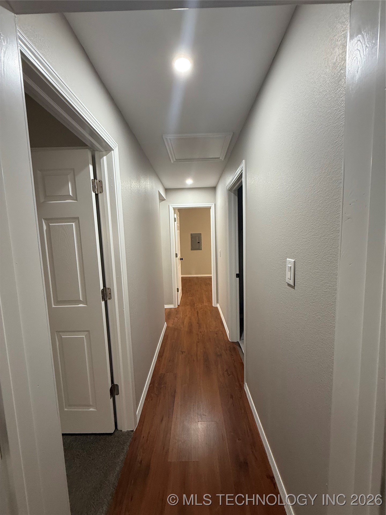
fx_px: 208
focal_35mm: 14
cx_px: 193
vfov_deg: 102.1
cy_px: 258
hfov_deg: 85.7
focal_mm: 2.22
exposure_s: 1/60
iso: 200
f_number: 2.2
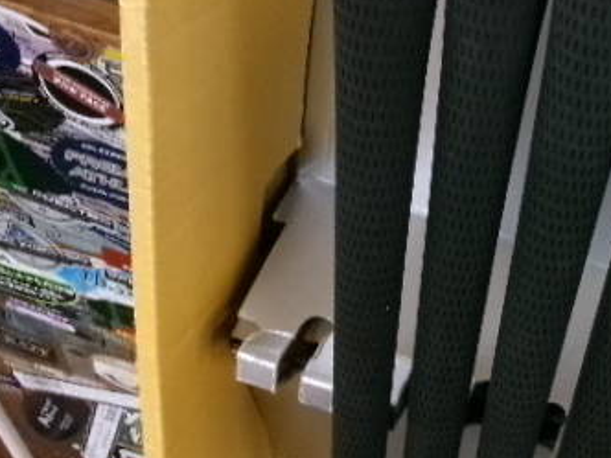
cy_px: 226
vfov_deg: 27.0
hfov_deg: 33.2
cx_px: 578
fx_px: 953
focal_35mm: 54
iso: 800
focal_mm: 5.1
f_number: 3.9
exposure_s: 1/34
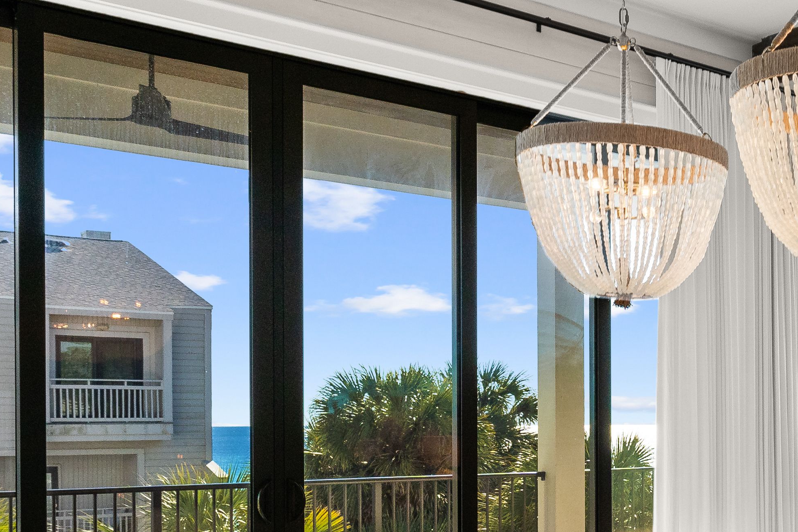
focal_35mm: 52
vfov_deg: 25.3
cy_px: 435
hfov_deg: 32.5
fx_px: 1159
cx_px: 916
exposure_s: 1/20
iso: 640
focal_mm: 17.1
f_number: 8
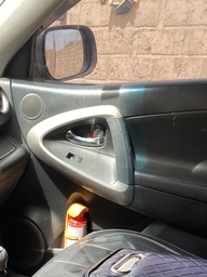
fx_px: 486
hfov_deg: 22.6
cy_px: 319
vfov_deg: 28.2
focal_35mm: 61
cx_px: -25
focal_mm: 4.25
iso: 40
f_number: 1.8
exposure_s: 1/122
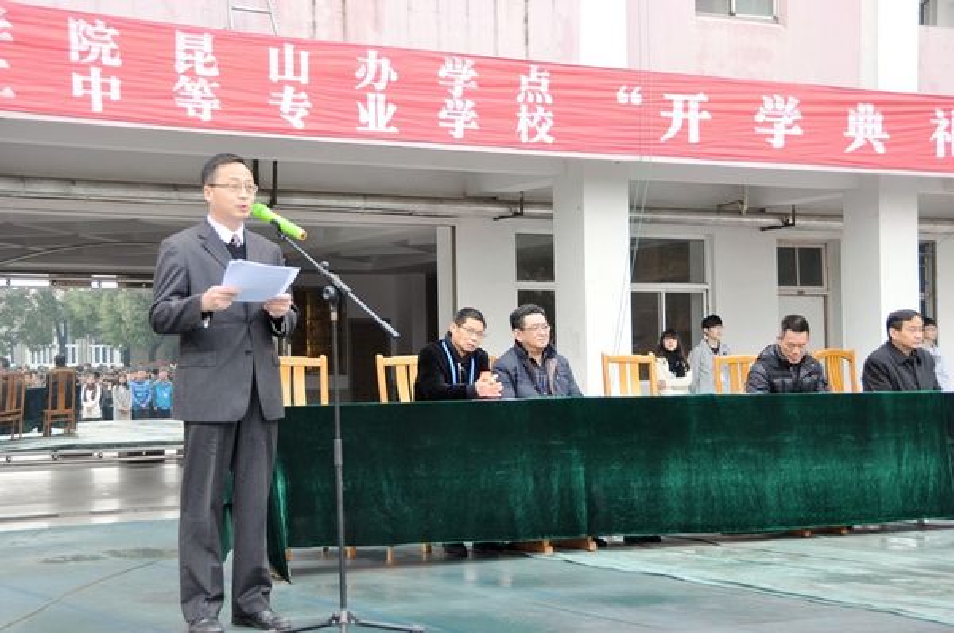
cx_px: 477
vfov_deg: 22.5
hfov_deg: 33.4
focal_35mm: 60
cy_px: 316
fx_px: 1587
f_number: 5
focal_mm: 40
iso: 400
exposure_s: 1/100
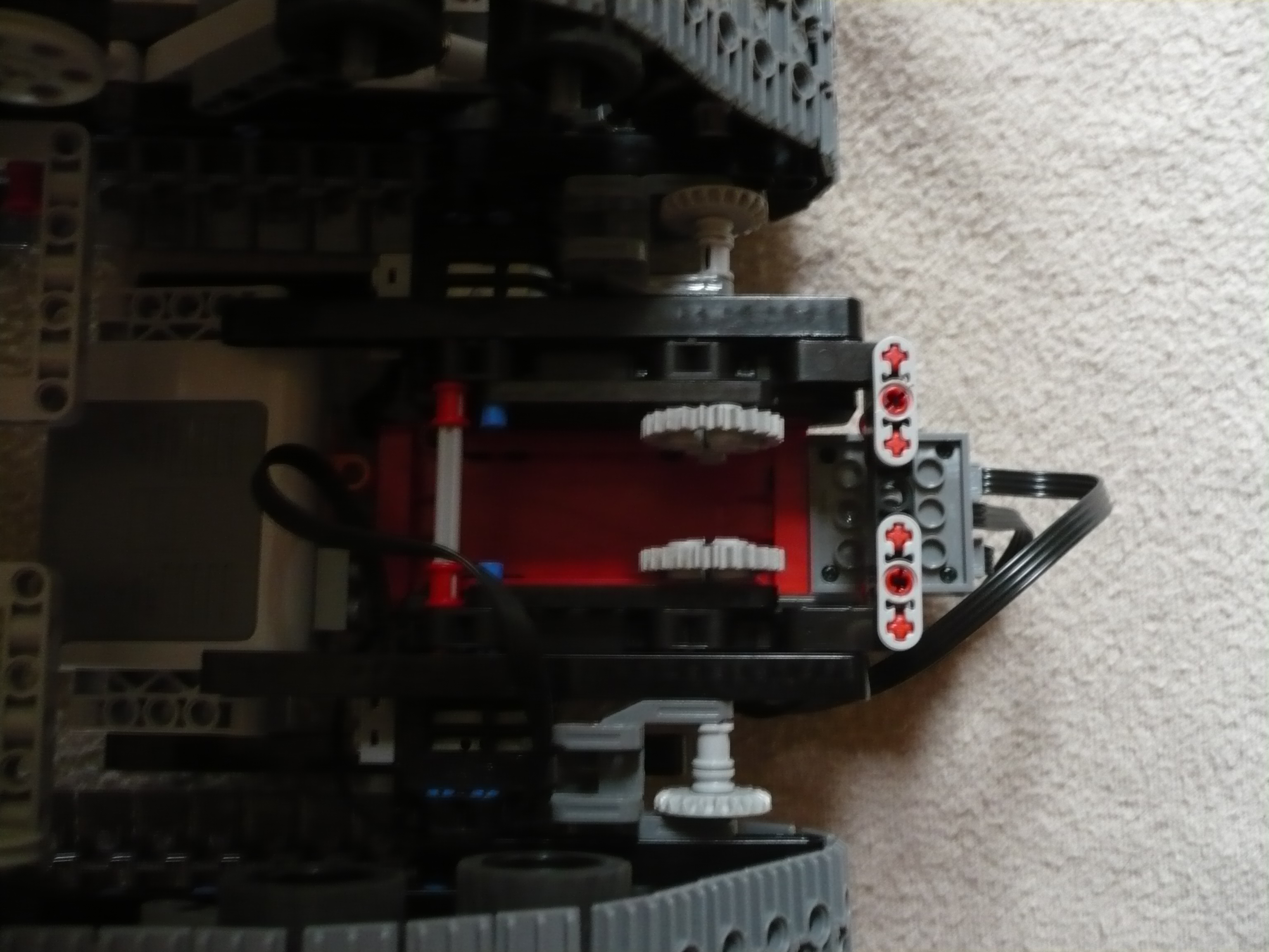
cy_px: 476
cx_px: 634
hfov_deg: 52.6
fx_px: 1283
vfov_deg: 40.7
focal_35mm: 35
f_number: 2.8
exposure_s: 1/8
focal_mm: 5.8
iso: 250
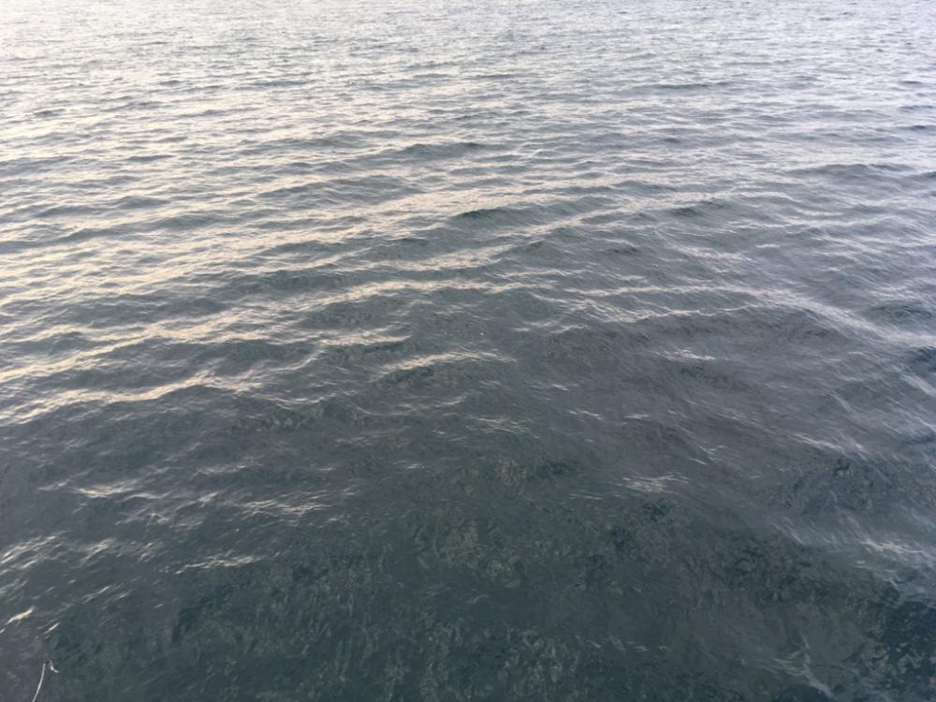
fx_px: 784
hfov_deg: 61.7
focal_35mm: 29
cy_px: 351
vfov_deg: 48.2
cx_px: 468
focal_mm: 4.15
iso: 32
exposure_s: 1/120
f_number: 2.2
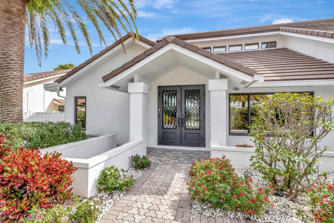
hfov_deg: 96.7
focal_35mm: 16
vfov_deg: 73.7
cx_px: 168
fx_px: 148
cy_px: 117
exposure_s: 1/320
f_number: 8
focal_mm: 10
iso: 500
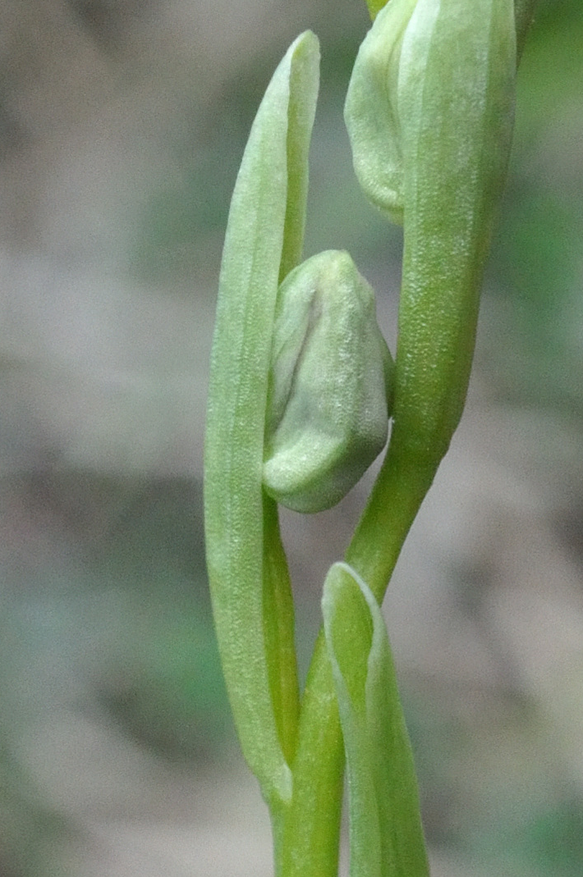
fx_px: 8061
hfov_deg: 4.1
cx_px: 237
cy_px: 1209
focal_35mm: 331
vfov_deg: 6.2
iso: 2000
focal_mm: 55
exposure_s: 1/400
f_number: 10
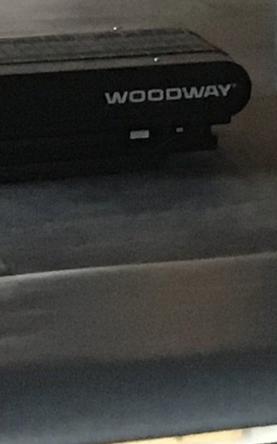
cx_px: 529
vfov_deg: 11.4
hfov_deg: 7.0
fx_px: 2189
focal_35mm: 181
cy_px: -21
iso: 200
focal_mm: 3.3
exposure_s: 1/15
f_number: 2.4
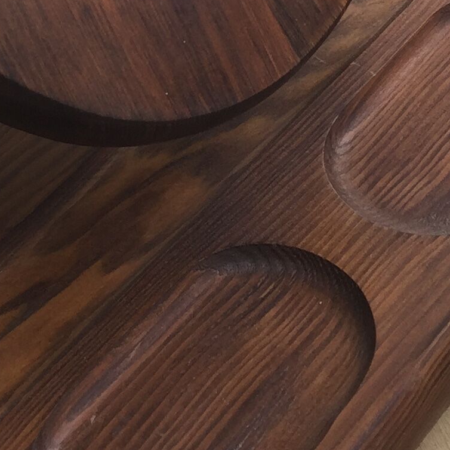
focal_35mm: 111
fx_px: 1633
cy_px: -162
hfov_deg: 15.5
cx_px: 63
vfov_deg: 14.9
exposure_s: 1/111
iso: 32
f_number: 2.2
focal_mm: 4.15
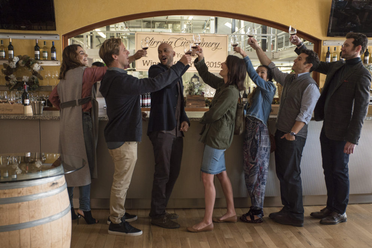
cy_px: 121
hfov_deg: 51.8
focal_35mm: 37
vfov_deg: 36.0
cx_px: 189
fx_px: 383
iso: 800
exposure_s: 1/60
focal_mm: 36
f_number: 3.5
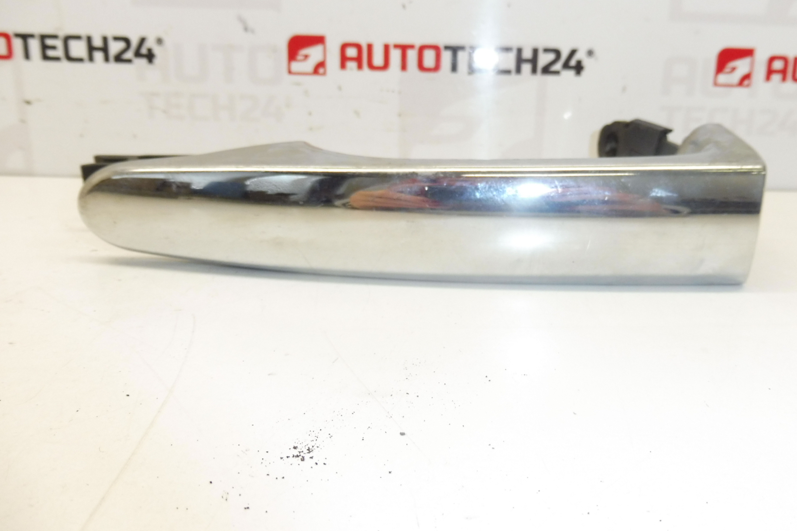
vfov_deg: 46.4
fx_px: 620
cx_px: 444
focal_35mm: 28
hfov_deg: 65.3
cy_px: 255
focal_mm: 4.3
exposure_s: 1/80
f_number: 3.5
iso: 200
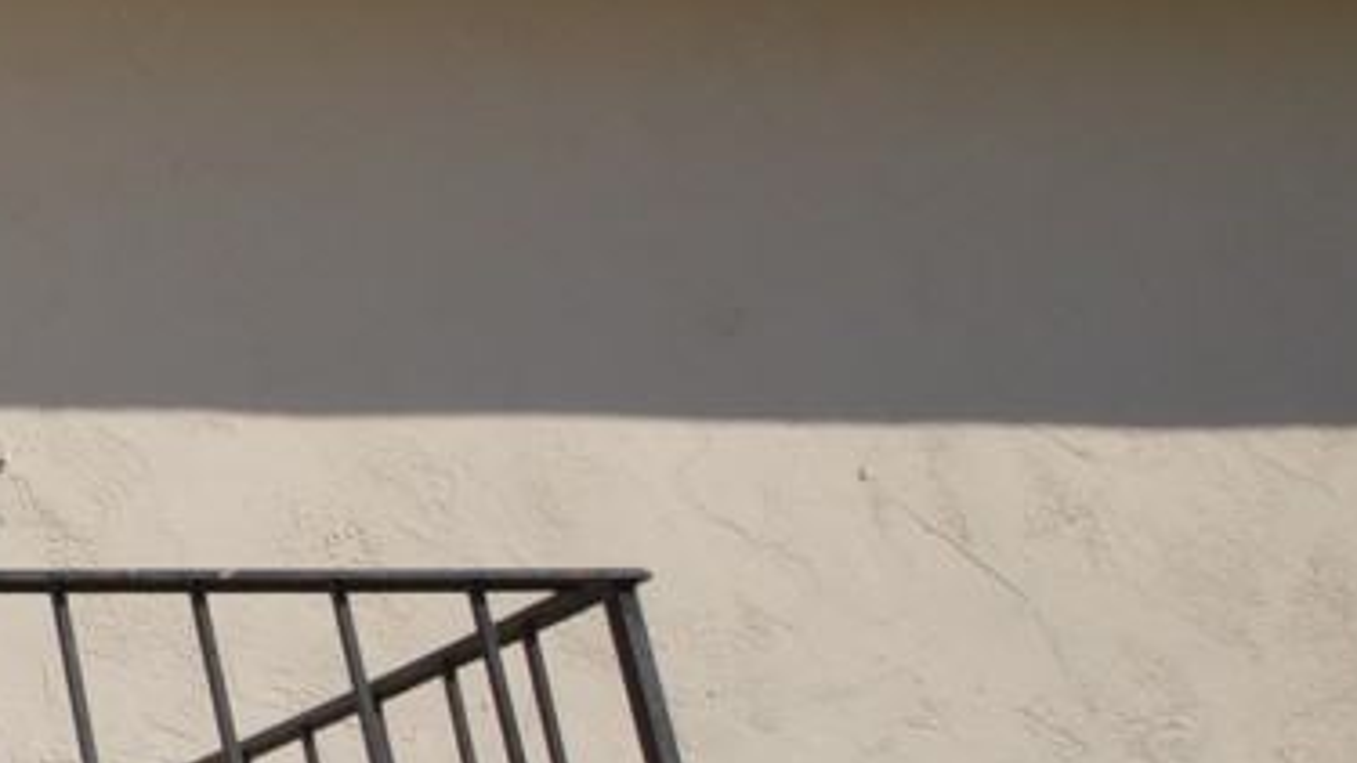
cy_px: 495
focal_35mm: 68
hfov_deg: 19.1
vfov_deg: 17.7
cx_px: -1335
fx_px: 2447
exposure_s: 1/200
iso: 100
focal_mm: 10
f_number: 13
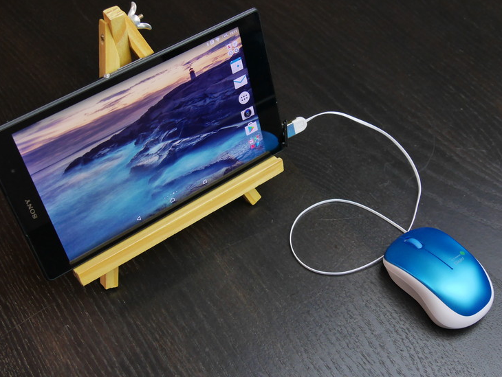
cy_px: 182
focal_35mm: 46
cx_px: 239
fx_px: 668
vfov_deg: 31.6
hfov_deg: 41.2
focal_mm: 21
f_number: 6.3
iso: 800
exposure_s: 1/60
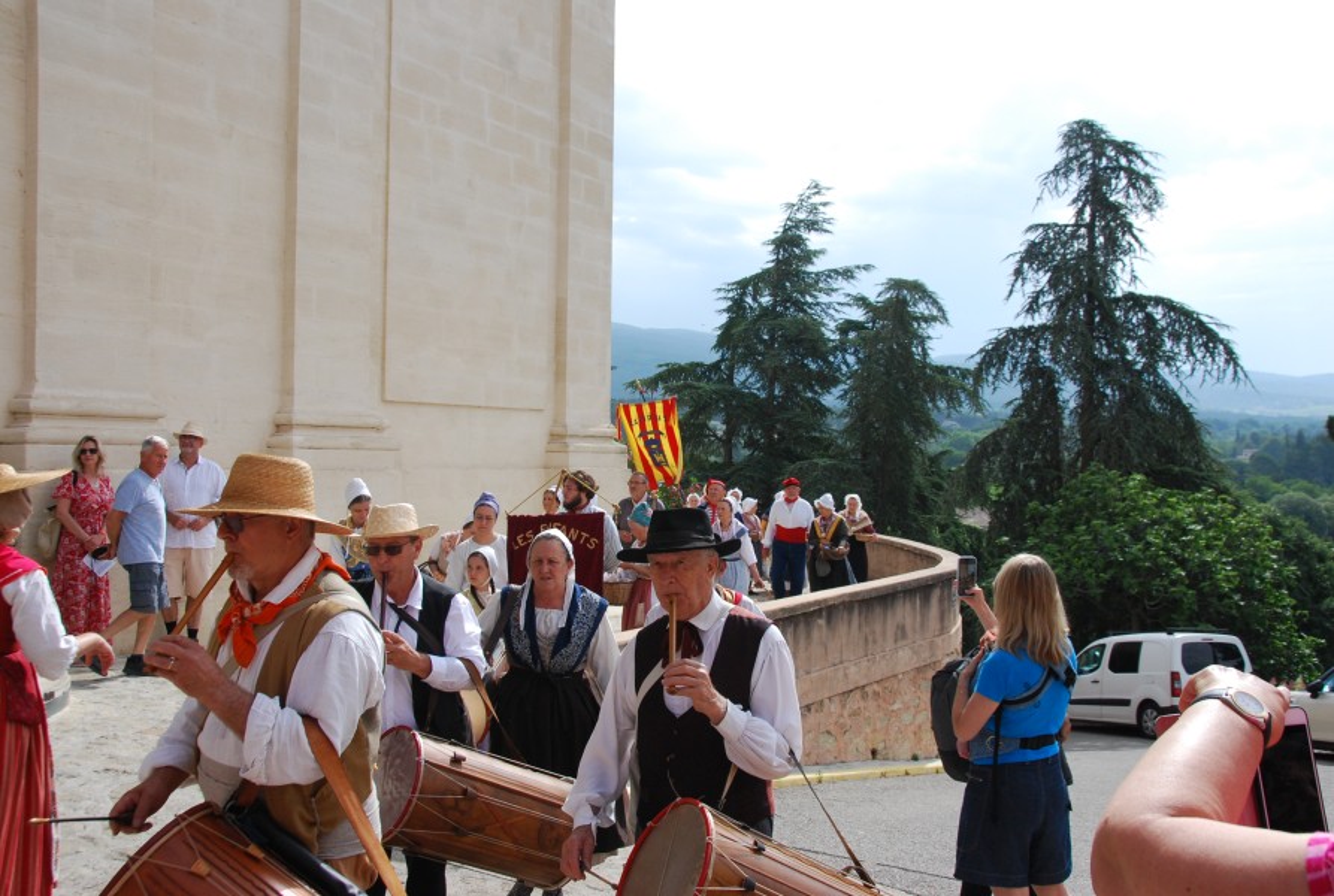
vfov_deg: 40.2
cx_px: 667
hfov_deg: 57.1
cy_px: 448
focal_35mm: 33
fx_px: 1226
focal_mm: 22
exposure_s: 1/400
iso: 400
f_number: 10
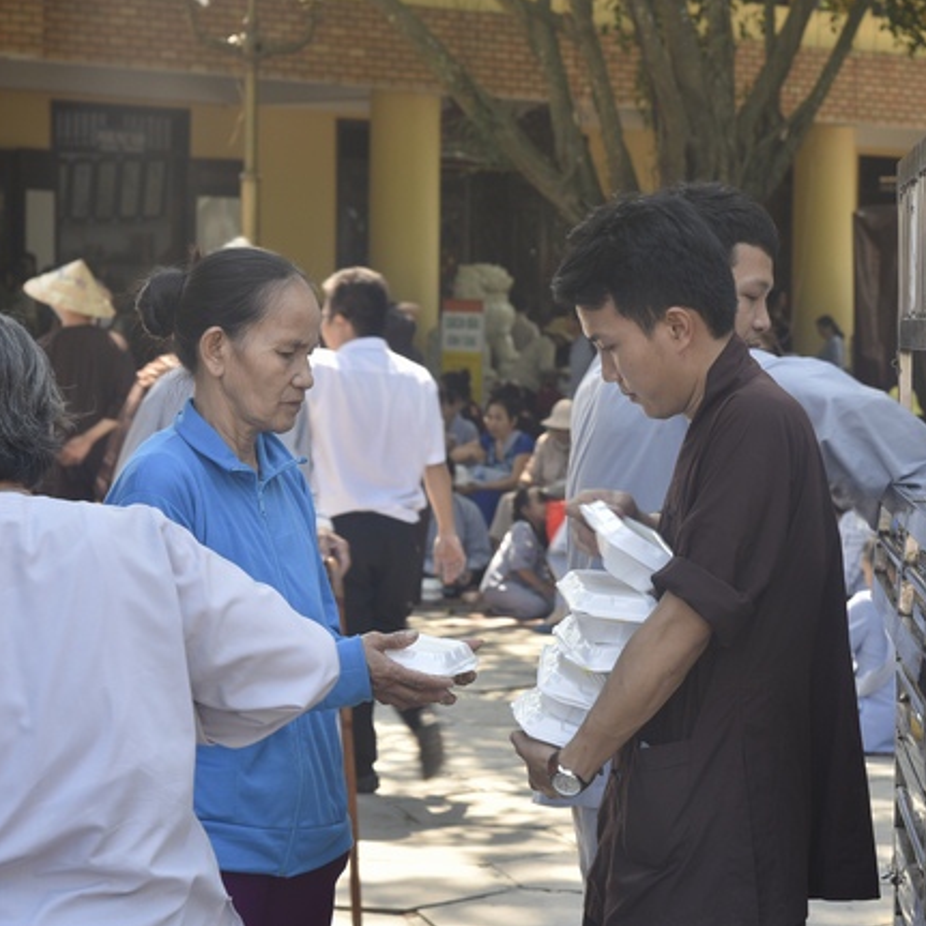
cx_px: 642
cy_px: 462
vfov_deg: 16.0
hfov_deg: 15.9
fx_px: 3299
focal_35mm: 109
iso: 100
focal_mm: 85
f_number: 9
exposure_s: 1/40
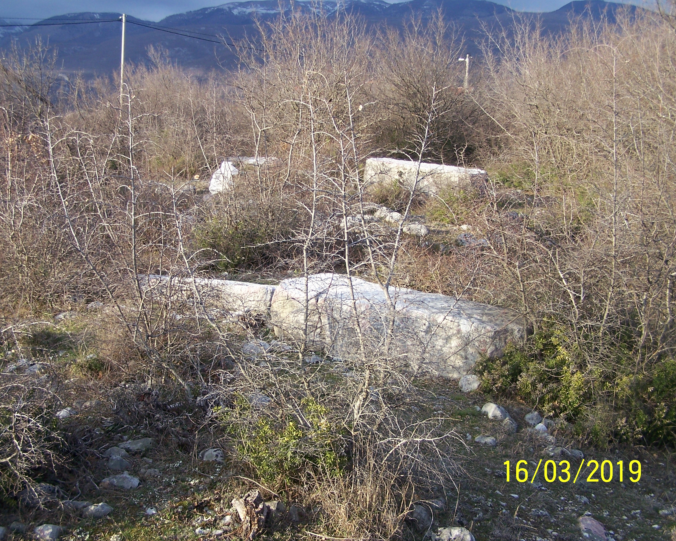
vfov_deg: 37.3
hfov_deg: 45.8
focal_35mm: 40
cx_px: 317
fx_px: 800
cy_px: 270
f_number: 2.8
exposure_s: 1/350
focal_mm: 6.3
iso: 80
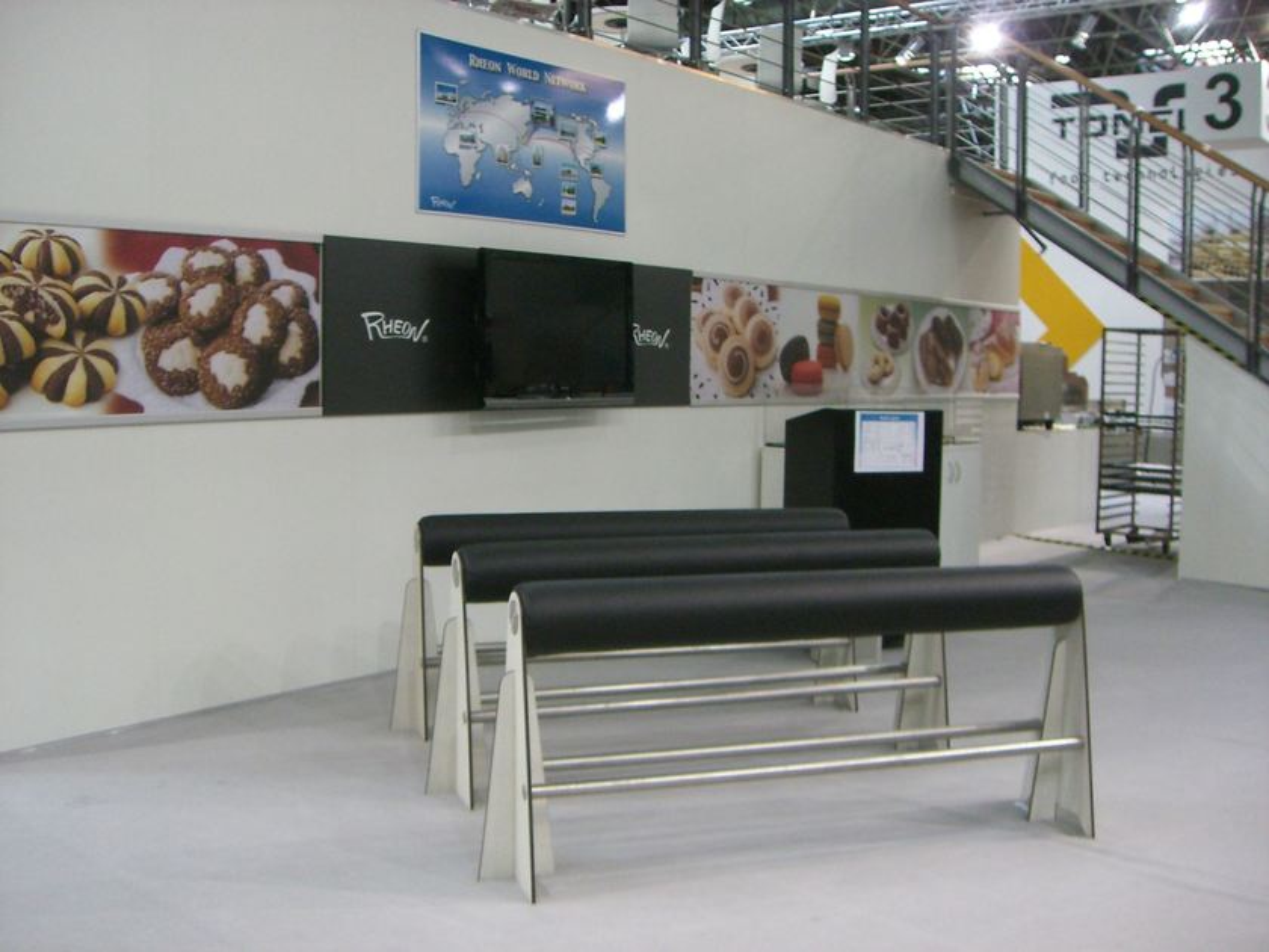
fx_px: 1393
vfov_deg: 37.7
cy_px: 476
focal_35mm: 38
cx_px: 634
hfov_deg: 49.0
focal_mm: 6.2
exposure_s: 1/60
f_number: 2.7
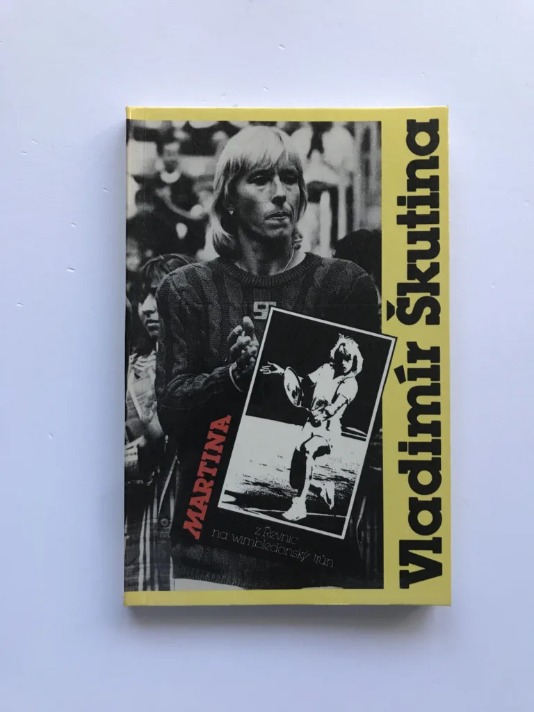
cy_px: 356
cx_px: 267
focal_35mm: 28
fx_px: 576
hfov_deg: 49.7
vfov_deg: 63.4
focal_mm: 3.99
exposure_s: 1/33
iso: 25
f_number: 1.8
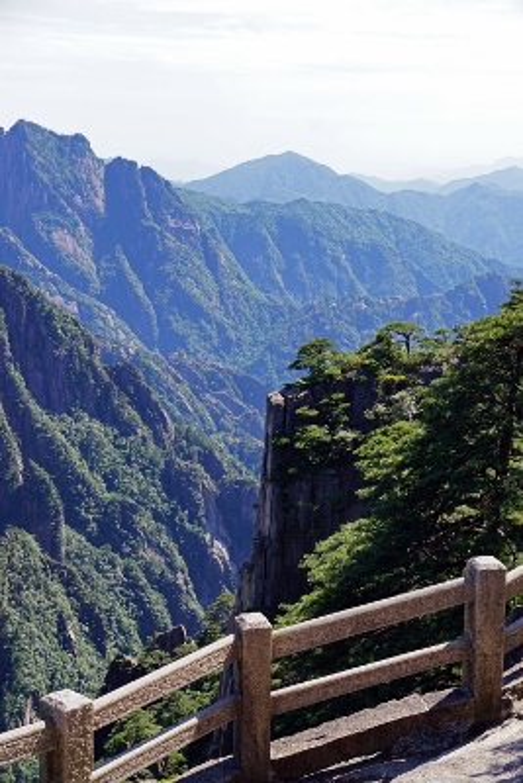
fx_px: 1306
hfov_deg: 22.6
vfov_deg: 33.4
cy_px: 392
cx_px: 262
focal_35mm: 60
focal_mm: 40
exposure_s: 1/125
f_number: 8
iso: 100
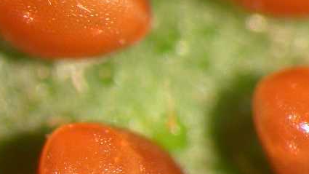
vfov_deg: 7.7
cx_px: 204
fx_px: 1278
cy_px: -9
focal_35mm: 156
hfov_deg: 13.8
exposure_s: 1/4.5
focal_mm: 15.8
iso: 100
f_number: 3.4
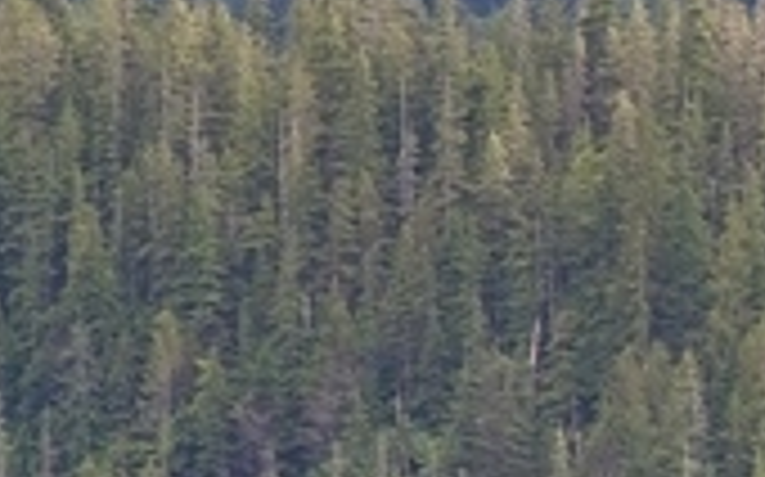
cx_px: -1125
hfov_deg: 3.8
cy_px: 266
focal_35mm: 537
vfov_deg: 2.4
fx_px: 11188
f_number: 4.5
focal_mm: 70
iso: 140
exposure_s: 1/160
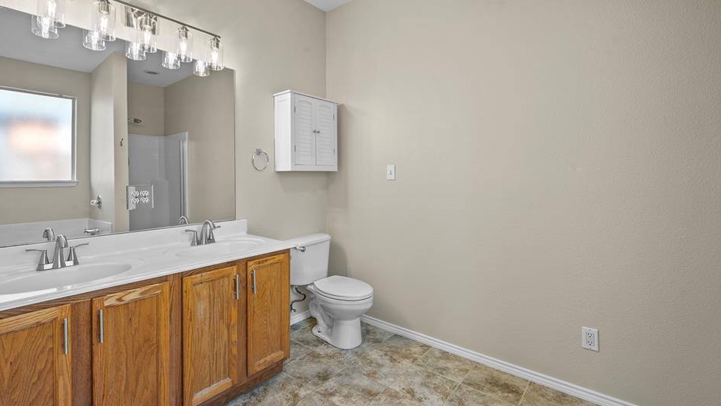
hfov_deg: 99.2
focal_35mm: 16
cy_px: 219
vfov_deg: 67.0
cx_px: 336
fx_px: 306
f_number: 9
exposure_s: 1/1.67
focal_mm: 14
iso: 200
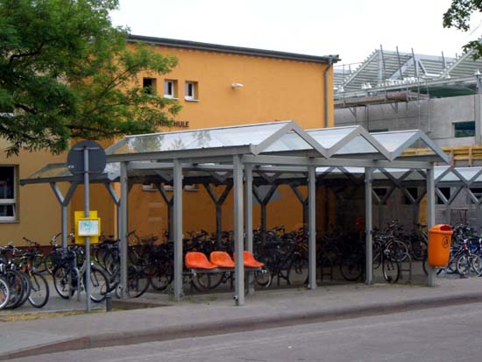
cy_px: 181
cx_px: 241
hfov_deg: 24.7
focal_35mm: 79
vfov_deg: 18.7
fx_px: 1100
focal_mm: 12.8
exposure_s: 1/125
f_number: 4.1
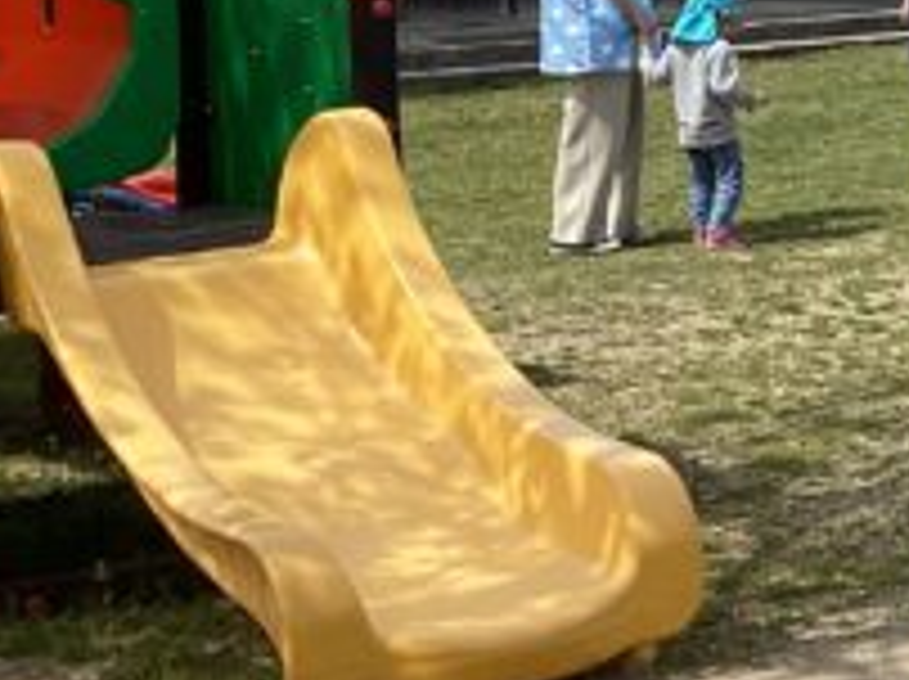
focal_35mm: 118
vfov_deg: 12.3
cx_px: 1544
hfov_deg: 14.9
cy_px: -99
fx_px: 3095
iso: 25
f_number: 2.4
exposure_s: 1/1294
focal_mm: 3.3
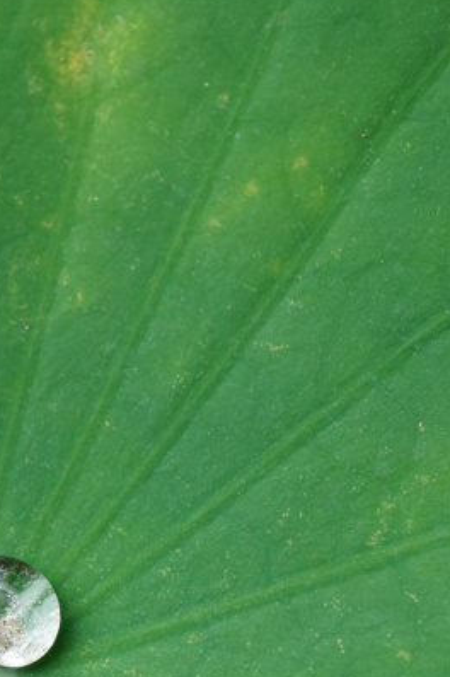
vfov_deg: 17.5
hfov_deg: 11.7
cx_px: 51
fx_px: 2179
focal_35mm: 116
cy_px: 549
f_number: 8
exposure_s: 1/320
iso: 800
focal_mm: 30
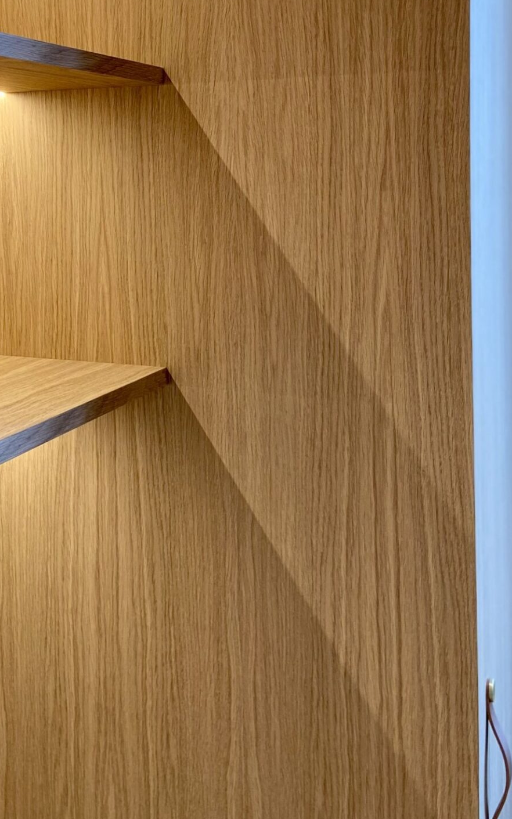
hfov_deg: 25.1
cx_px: 59
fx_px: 1116
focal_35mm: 50
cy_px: 200
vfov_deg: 39.2
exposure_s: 1/121
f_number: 1.8
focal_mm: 4.25
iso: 100
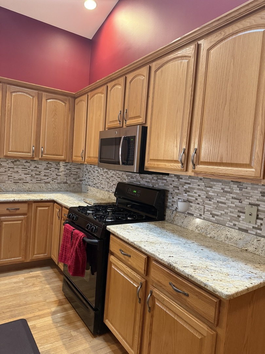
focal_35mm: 24
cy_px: 177
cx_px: 132
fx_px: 245
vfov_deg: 71.6
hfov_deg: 56.8
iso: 500
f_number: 1.78
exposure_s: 1/60
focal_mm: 6.76
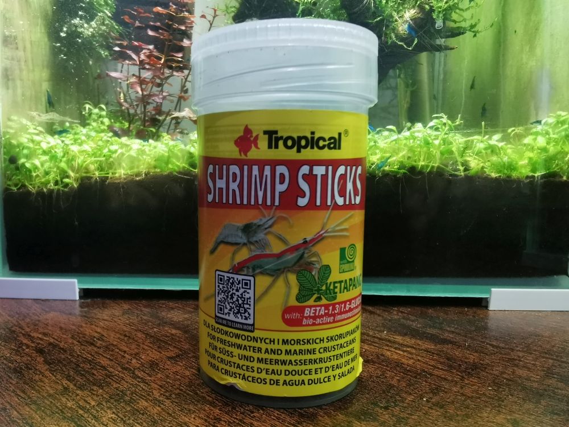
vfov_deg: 53.1
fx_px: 427
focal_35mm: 26
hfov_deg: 67.3
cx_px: 284
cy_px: 214
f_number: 2.2
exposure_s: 1/25
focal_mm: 2.26
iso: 320
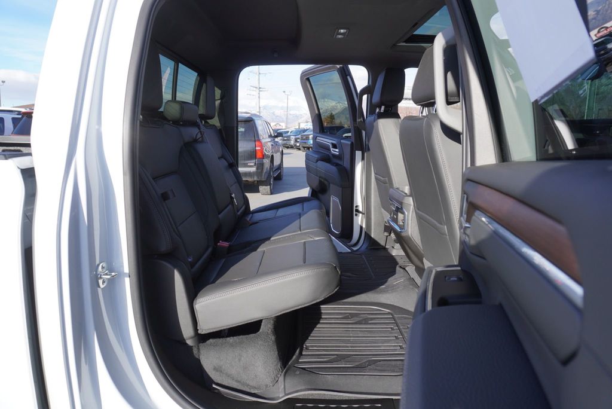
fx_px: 408
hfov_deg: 73.7
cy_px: 204
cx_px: 306
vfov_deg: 53.2
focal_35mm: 24
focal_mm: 16
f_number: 6.3
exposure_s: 1/160
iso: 100
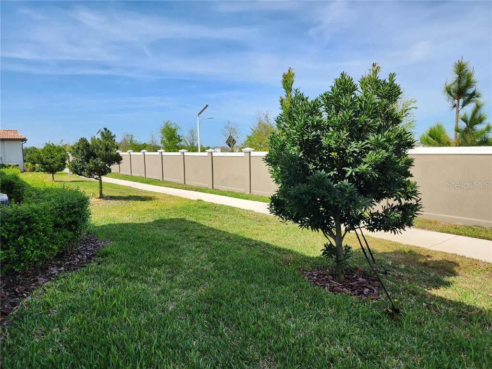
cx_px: 246
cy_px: 184
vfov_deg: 58.9
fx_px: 327
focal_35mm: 23
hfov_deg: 73.9
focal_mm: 6.4
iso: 12
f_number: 1.8
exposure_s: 1/756
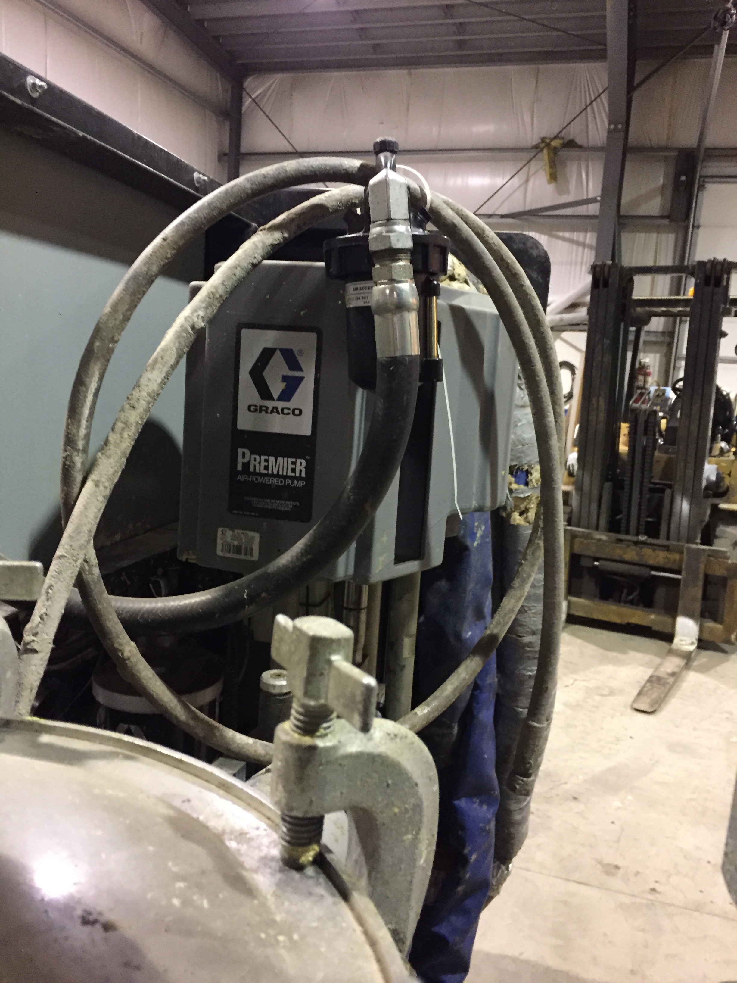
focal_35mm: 29
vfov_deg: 61.7
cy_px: 492
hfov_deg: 48.2
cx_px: 368
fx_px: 823
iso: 320
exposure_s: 1/15
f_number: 2.2
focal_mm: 4.15
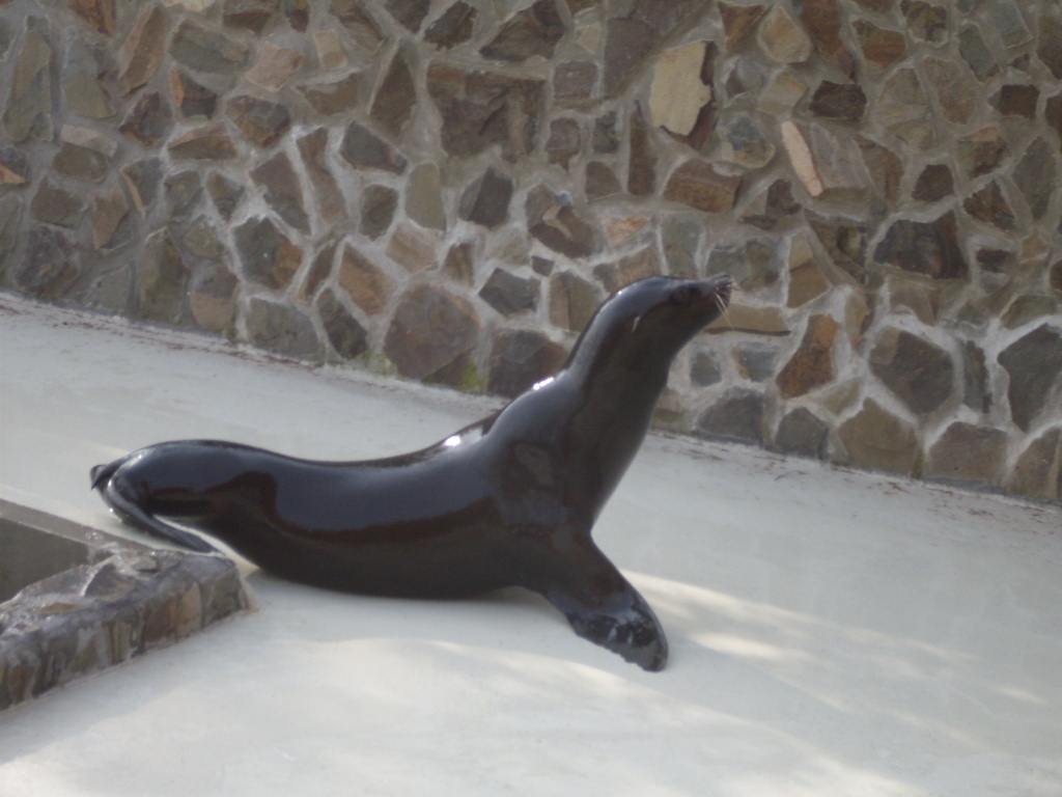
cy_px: 398
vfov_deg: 13.0
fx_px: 3497
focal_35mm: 114
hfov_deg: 17.3
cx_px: 531
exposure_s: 1/125
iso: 80
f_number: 5.2
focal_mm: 18.9
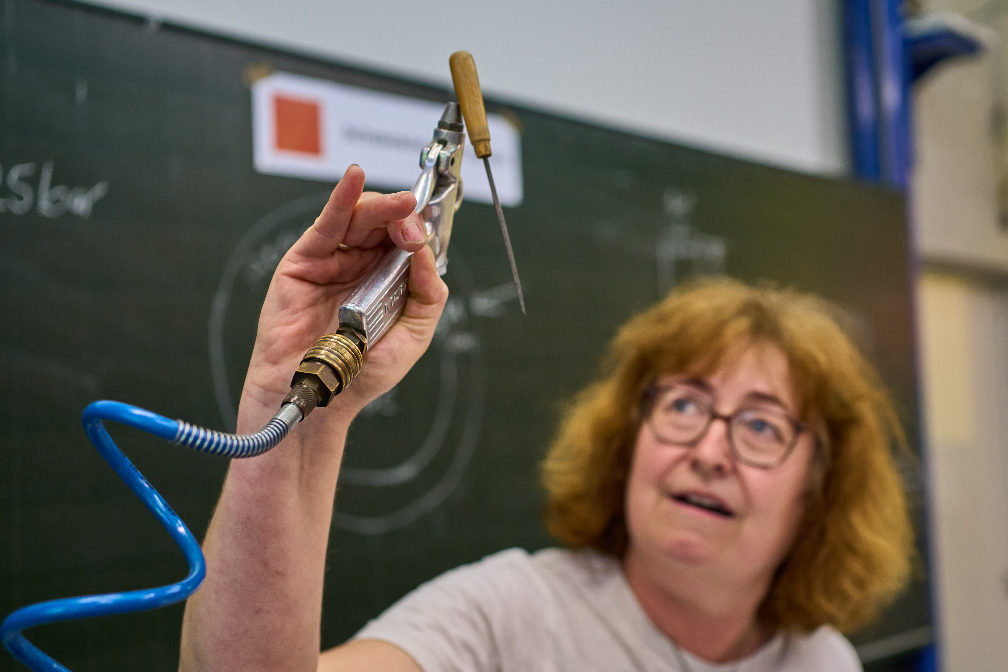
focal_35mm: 45
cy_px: 349
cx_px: 605
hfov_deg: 43.4
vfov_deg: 29.9
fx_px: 1260
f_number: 2.8
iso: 1000
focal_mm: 35
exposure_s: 1/250
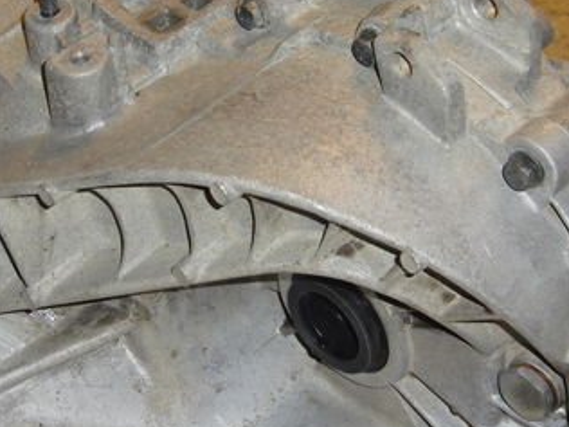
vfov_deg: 18.1
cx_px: 198
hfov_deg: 24.0
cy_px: 133
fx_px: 1331
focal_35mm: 81
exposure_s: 1/30
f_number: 3.8
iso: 200
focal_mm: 7.1
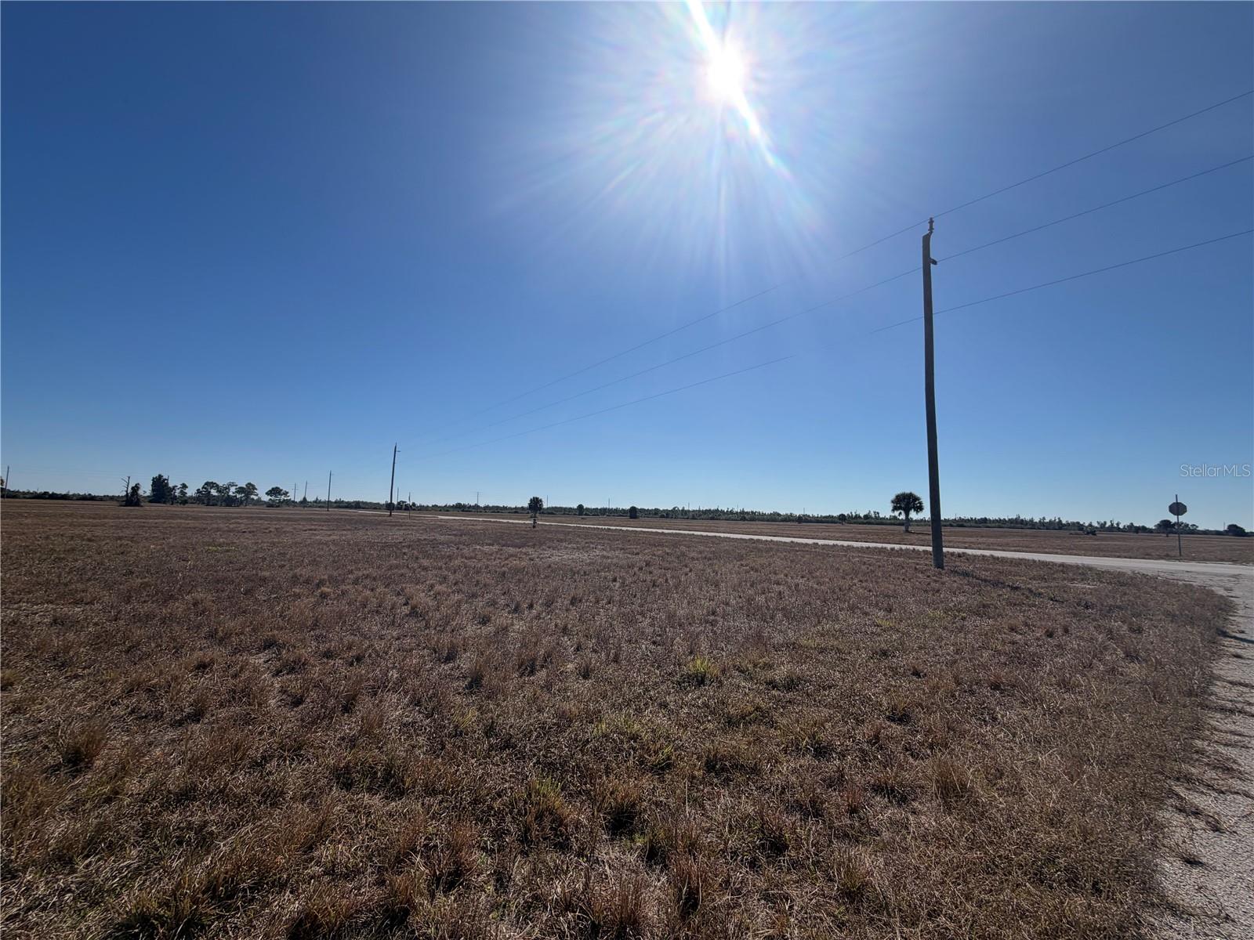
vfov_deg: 85.7
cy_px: 470
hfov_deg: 102.1
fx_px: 507
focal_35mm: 14
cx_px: 627
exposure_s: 1/1534
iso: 20
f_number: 2.2
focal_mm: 2.22
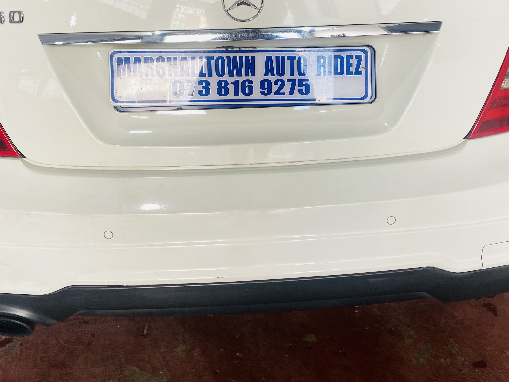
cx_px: 278
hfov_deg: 46.7
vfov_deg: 35.6
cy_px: 124
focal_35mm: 40
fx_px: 588
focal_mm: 4.25
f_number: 1.8
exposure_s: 1/100
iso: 40
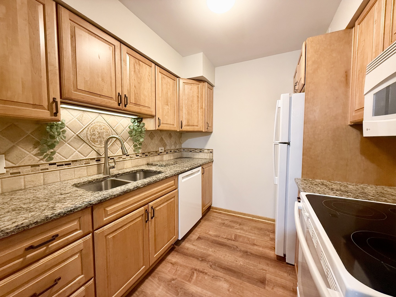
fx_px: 160
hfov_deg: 102.1
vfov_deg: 85.7
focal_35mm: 14
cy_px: 148
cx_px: 198
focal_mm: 2.22
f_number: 2.2
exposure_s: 1/60
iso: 320
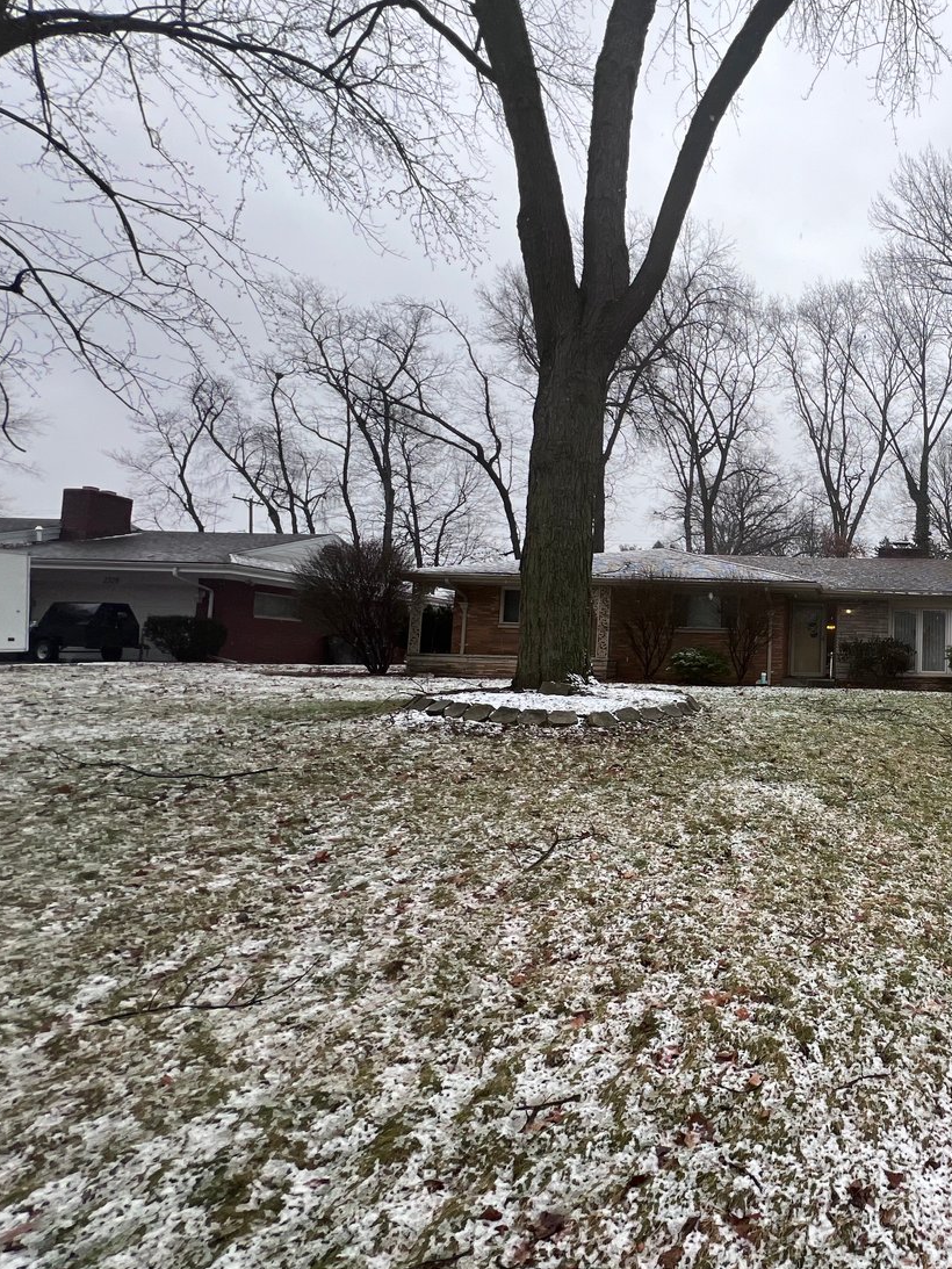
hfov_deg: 59.8
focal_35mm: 18
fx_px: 660
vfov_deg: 87.7
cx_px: 872
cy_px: 618
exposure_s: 1/216
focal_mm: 1.57
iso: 32
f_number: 1.8
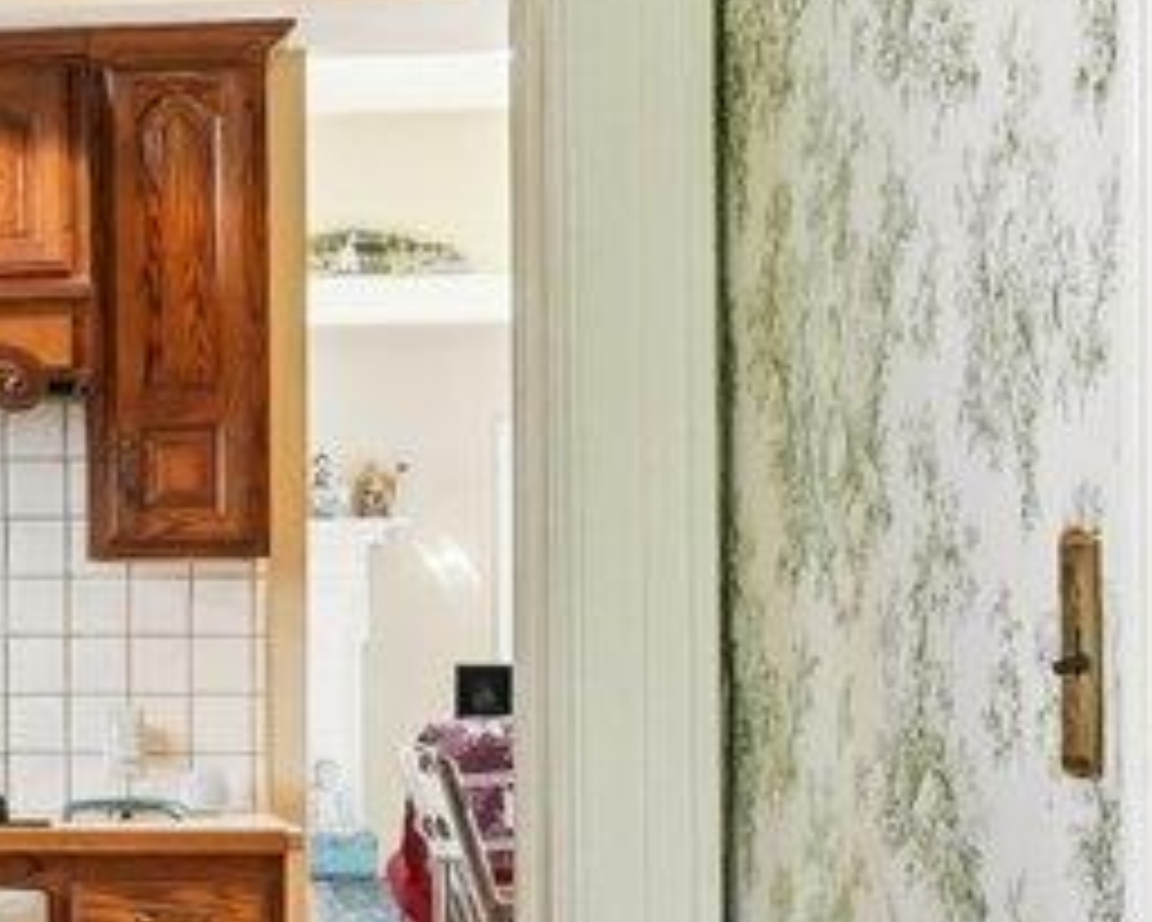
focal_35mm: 124
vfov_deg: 12.4
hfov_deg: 13.7
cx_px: -1017
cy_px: 663
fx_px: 4221
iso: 400
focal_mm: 16.5
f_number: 8
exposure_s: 1/15
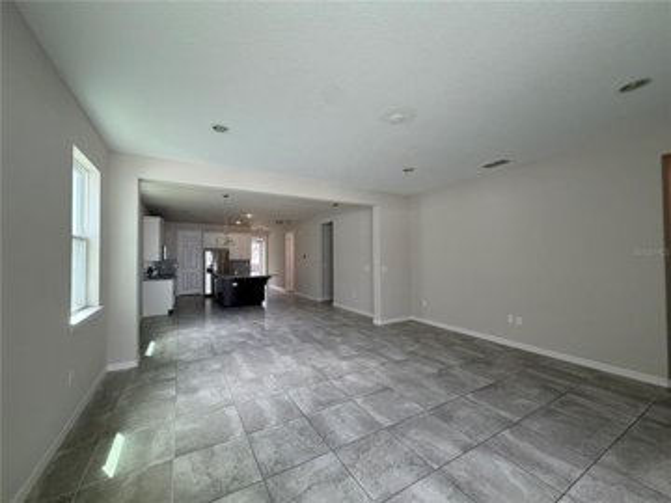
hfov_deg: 102.1
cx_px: 336
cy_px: 252
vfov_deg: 85.7
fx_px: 271
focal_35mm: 14
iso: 50
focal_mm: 2.22
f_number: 2.2
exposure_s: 1/63
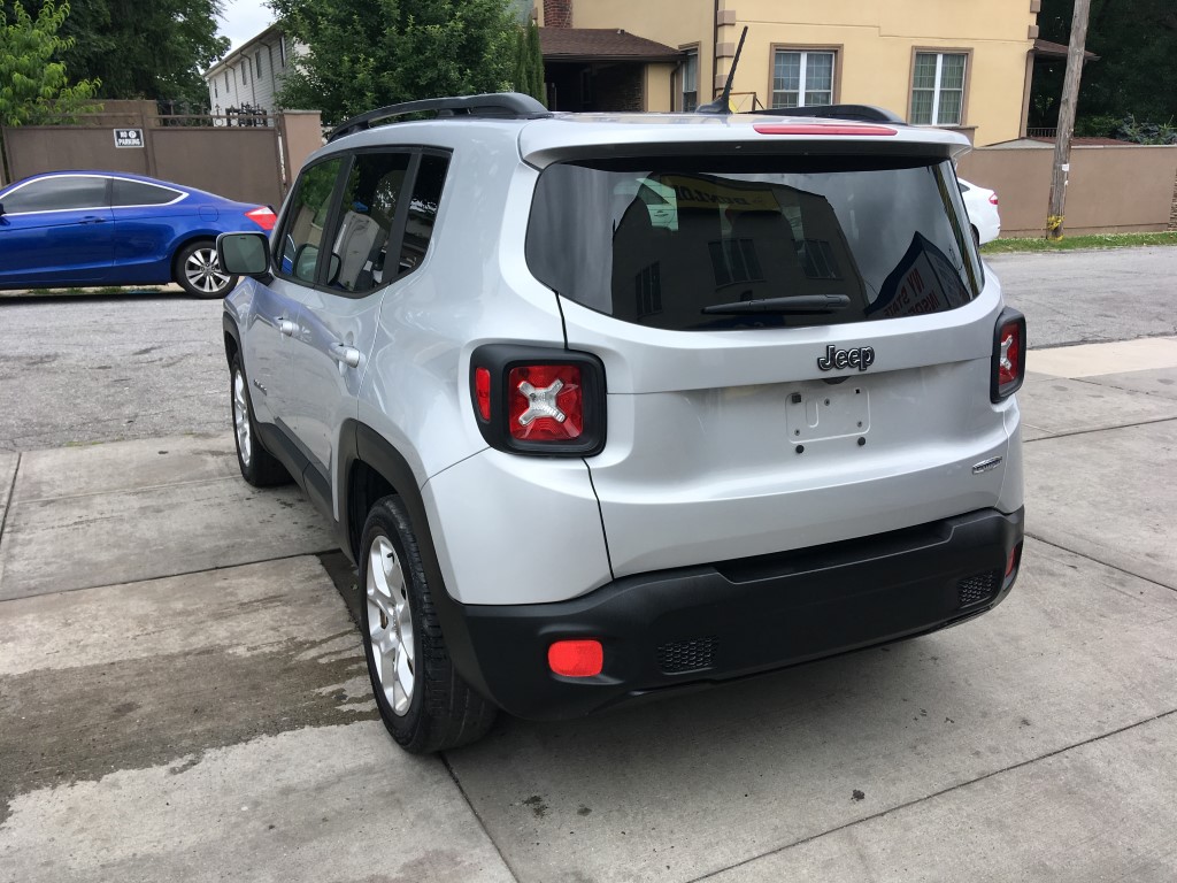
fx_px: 986
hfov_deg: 61.7
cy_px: 442
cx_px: 588
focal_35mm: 29
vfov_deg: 48.2
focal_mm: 4.15
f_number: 2.2
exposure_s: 1/999
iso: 25
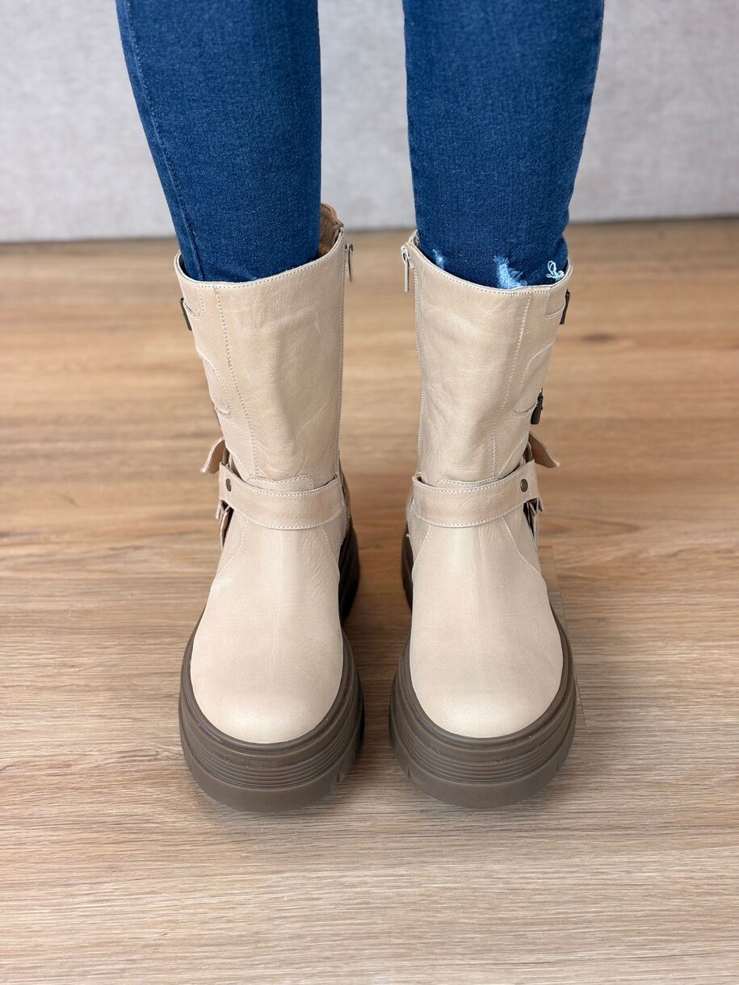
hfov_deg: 28.0
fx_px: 1480
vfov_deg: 36.8
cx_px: 370
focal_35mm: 52
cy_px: 492
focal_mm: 5.96
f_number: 1.6
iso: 40
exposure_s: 1/50
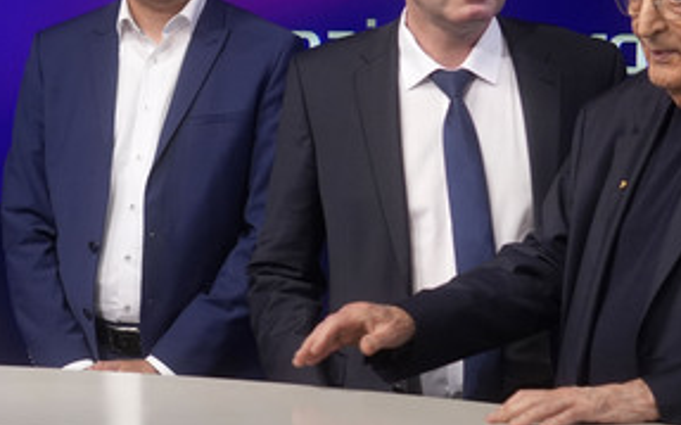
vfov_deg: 18.0
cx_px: 466
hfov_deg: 28.4
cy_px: 161
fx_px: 1335
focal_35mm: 72
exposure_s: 1/200
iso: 640
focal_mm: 30
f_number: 2.2
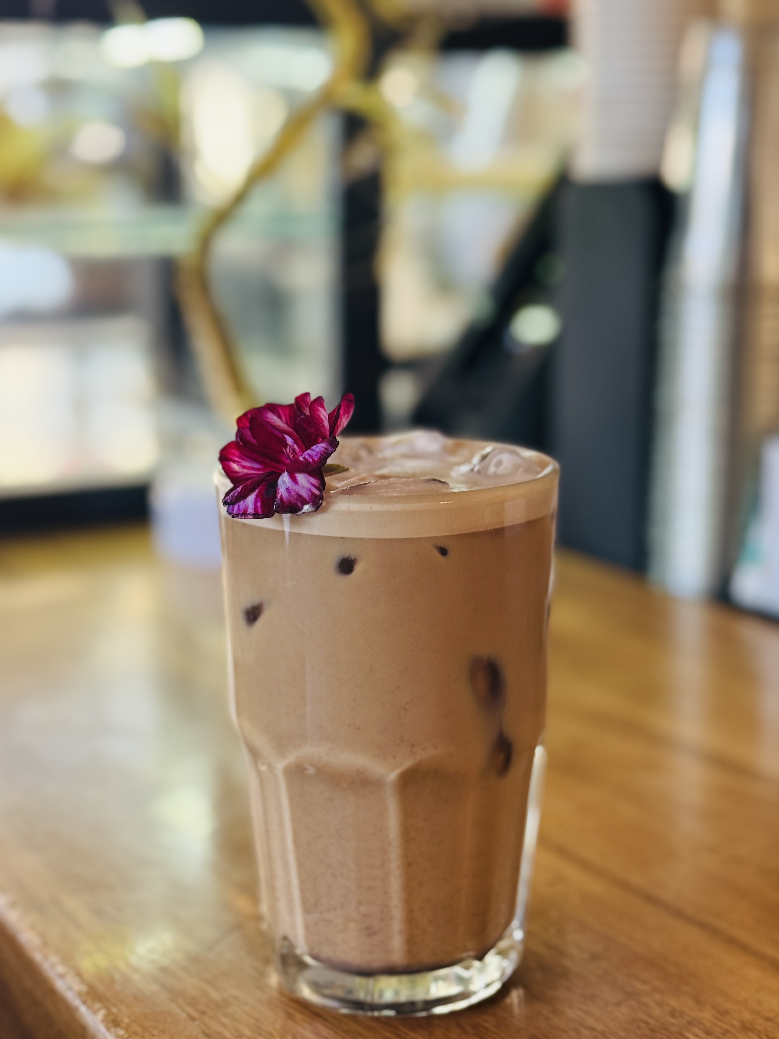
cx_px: 390
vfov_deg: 39.7
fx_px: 1440
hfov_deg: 30.3
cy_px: 520
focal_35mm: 48
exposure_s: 1/78
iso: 100
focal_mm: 6.76
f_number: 1.78
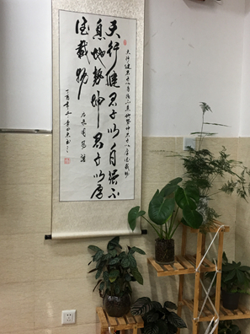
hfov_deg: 36.8
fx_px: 376
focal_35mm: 39
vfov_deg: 47.9
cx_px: 126
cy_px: 169
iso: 32
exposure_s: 1/17
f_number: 2.2
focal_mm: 4.15
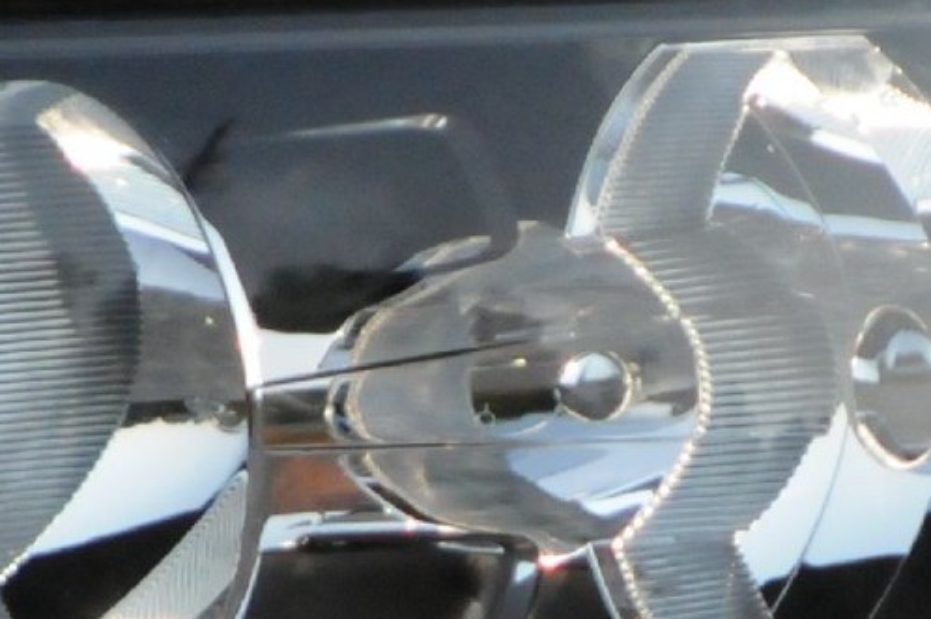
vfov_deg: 0.9
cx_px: 662
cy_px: 678
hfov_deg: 1.4
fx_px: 38908
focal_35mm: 1506
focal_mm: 200
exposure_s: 1/8000
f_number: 5.6
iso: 2000
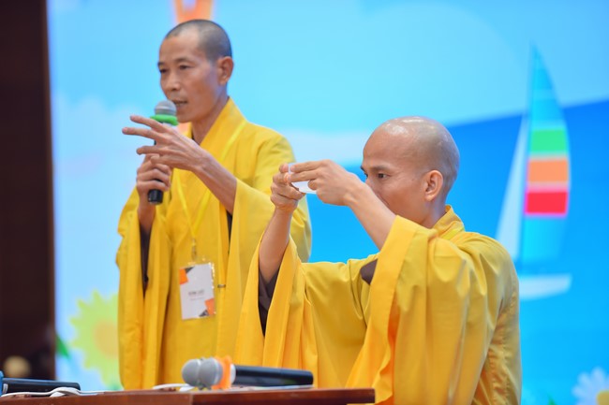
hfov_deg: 12.1
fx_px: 2875
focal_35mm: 170
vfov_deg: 8.1
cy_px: 202
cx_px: 304
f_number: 2.8
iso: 800
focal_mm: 170
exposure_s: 1/200
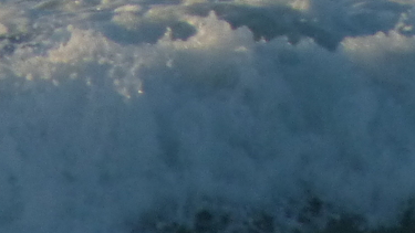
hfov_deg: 1.1
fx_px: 22296
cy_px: -343
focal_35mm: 2026
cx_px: 251
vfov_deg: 0.6
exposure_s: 1/640
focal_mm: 77.6
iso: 200
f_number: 5.6
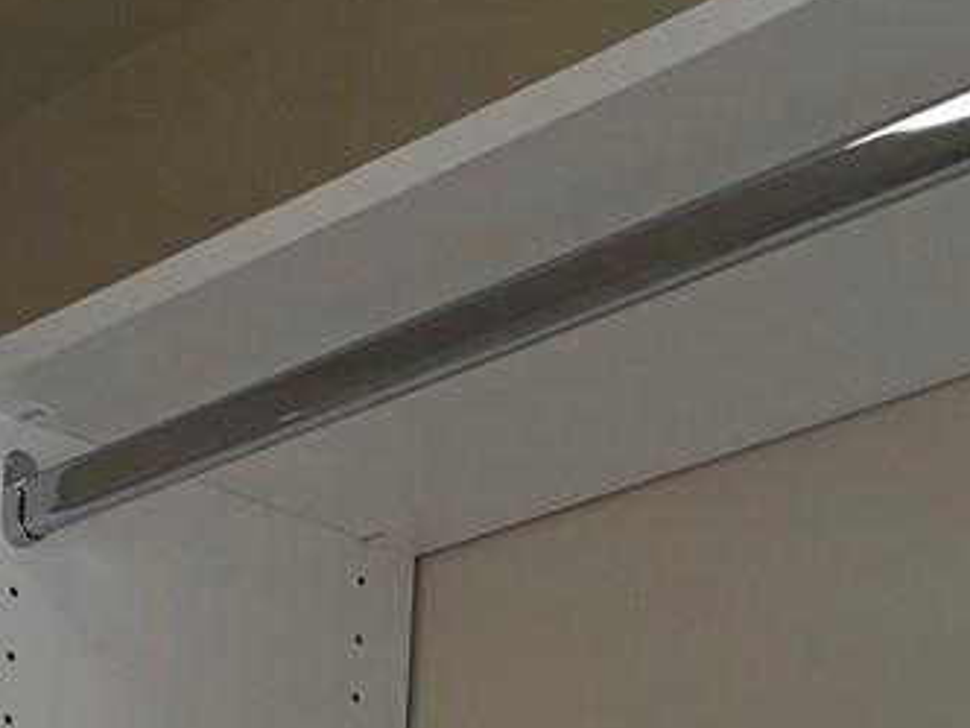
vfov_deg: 11.5
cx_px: 415
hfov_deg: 17.7
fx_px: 3110
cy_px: 1640
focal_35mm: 111
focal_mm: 6.3
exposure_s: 1/120
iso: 80
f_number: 1.7
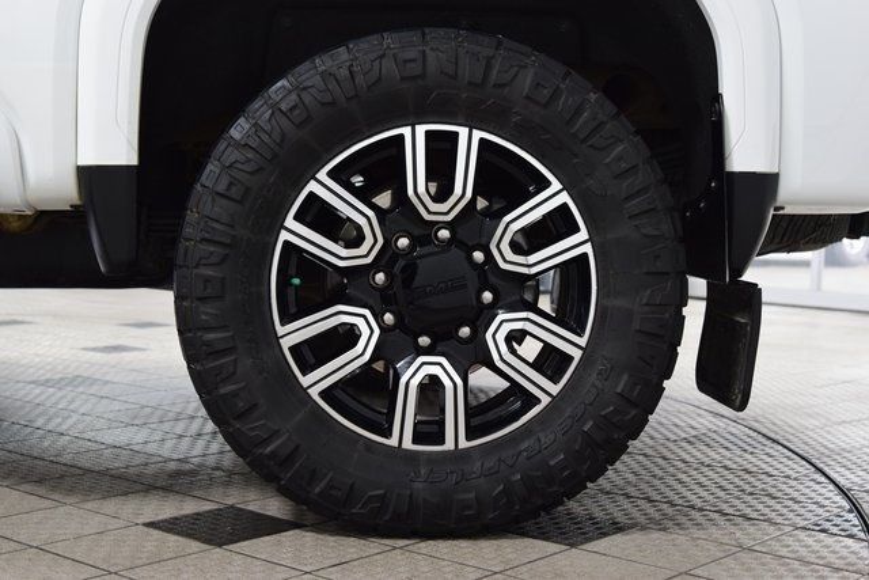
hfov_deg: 35.0
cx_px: 434
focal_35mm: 57
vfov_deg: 23.8
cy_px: 290
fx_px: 1376
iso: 1600
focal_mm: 38
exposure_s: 1/60
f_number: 4.5
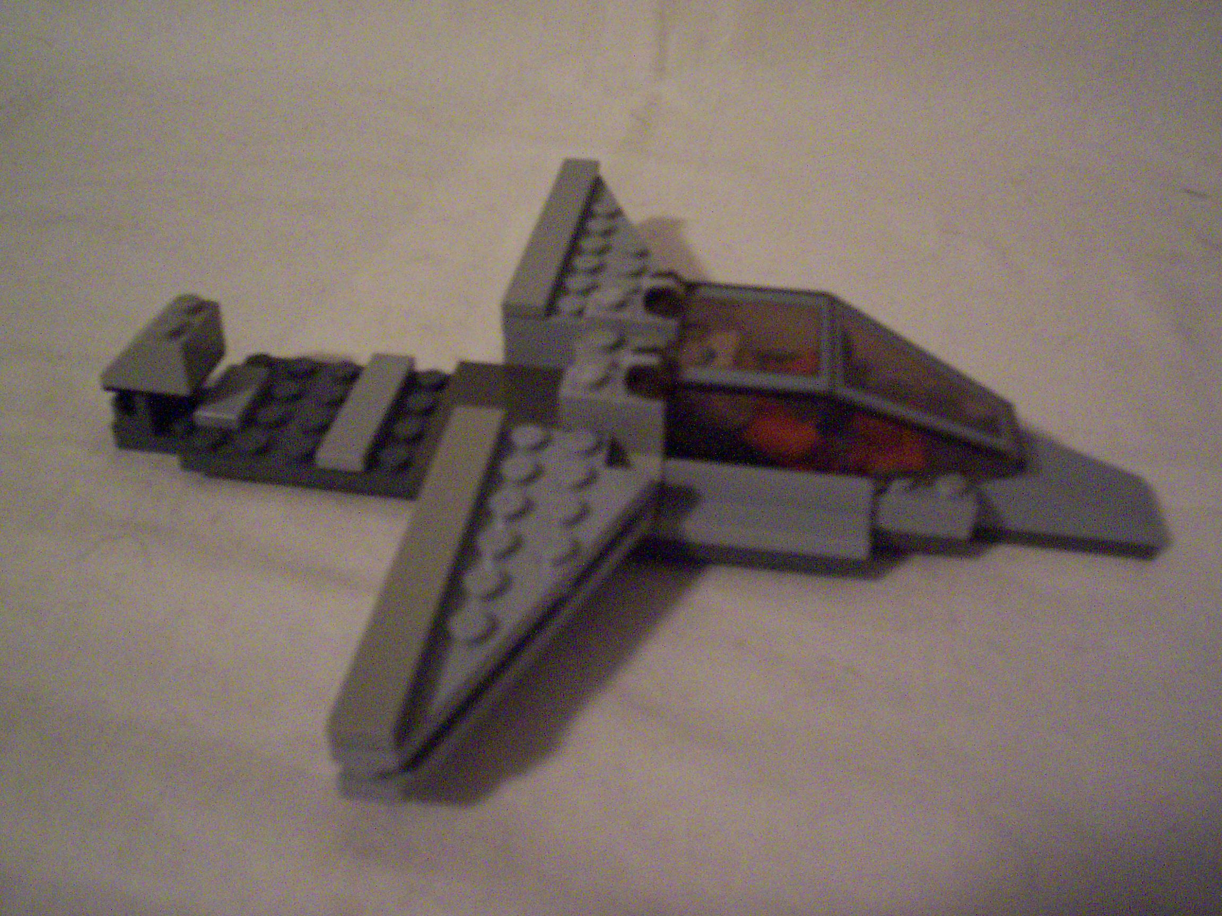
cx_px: 611
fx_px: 1271
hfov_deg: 51.4
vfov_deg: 39.7
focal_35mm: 36
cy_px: 458
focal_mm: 5.9
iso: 400
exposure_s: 1/8
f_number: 4.5
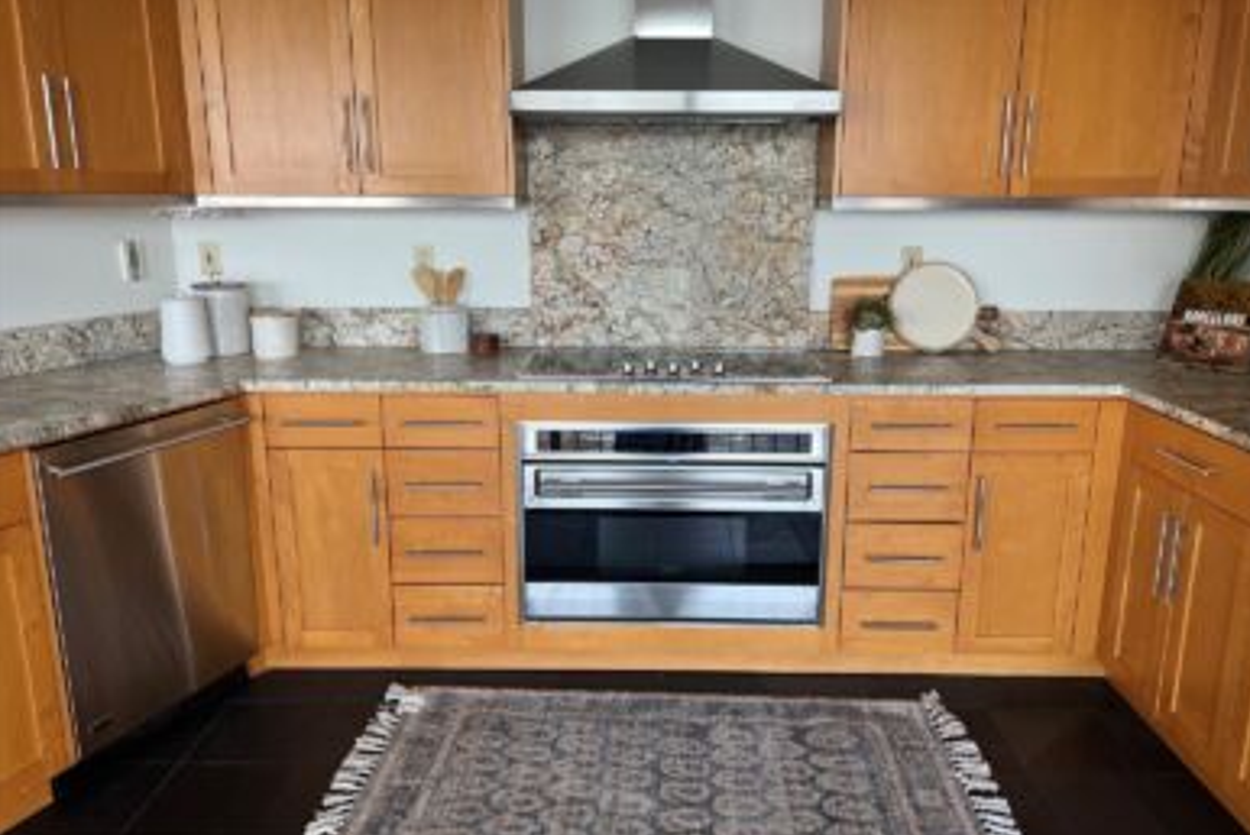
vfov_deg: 46.5
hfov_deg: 65.4
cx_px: 638
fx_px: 973
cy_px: 421
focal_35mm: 28
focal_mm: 5.7
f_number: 1.5
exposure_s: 1/121
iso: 100
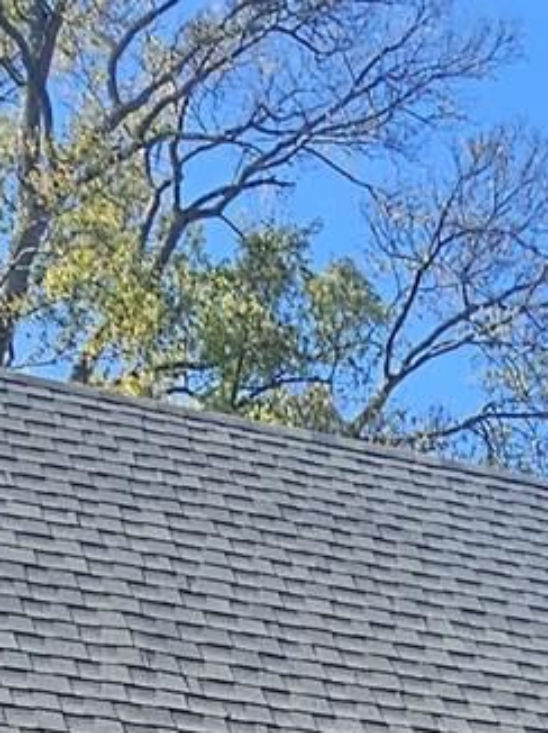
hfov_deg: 15.7
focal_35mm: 92
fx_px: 1944
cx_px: 584
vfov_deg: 18.0
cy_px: 1223
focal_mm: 2.2
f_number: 2.2
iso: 50
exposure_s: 1/1120
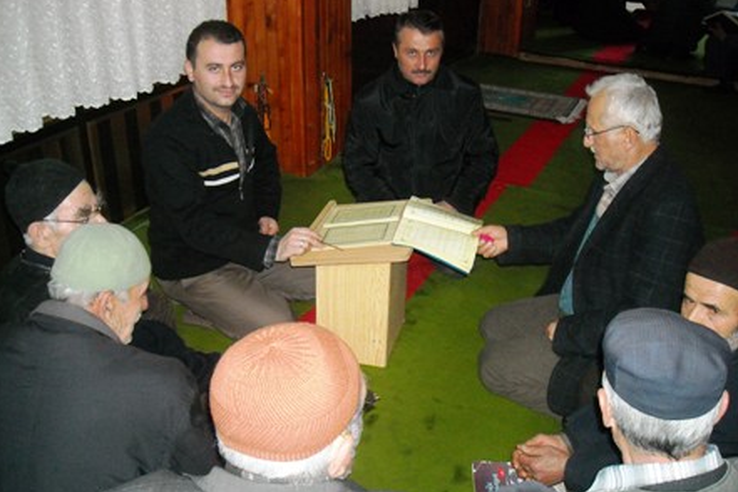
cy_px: 271
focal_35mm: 37
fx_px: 758
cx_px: 365
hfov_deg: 51.9
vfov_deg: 35.9
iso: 400
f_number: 2.8
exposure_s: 1/60
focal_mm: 5.7
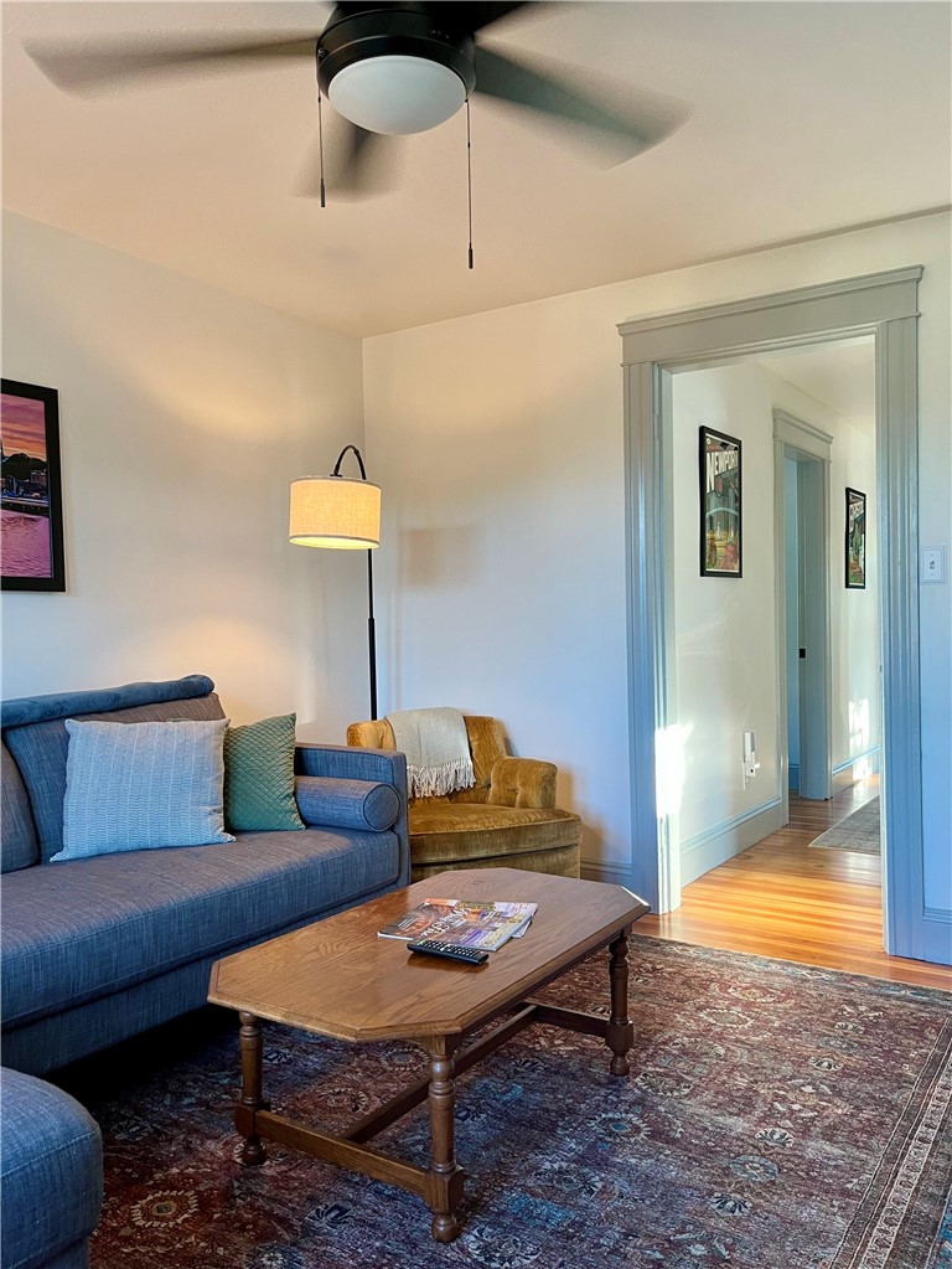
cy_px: 634
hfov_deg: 53.1
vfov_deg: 67.3
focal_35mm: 26
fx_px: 953
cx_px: 476
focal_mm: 5.1
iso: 160
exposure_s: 1/60
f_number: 1.6
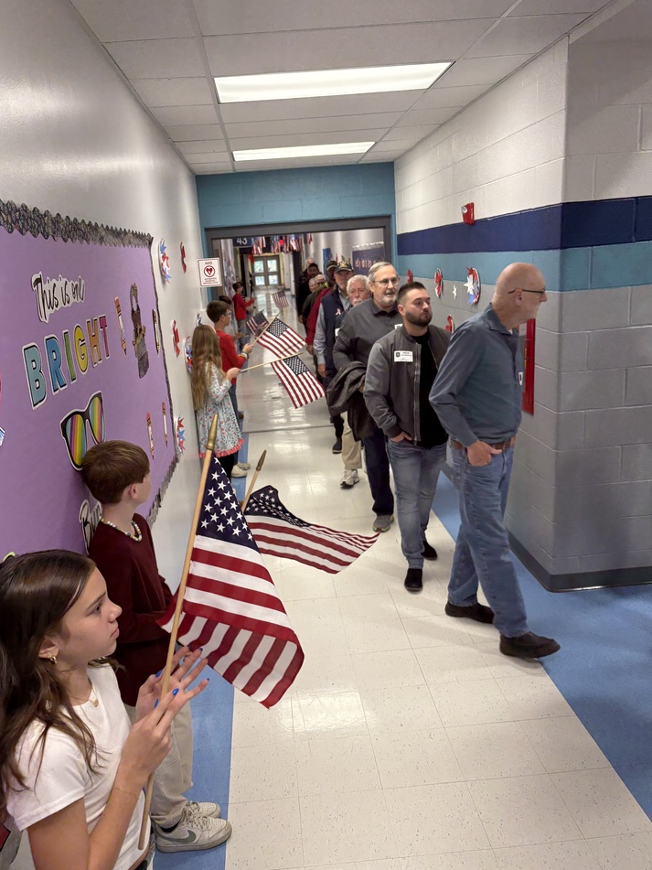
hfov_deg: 49.7
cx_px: 306
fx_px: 703
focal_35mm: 28
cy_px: 453
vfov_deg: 63.4
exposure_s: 1/60
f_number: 1.6
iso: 125
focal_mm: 5.96
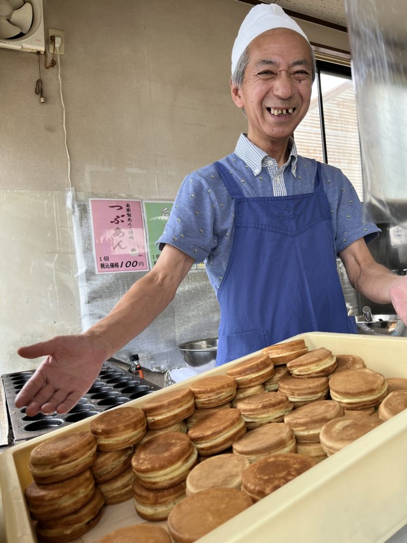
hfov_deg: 53.1
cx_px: 204
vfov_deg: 67.3
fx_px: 408
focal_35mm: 26
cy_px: 272
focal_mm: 5.1
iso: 40
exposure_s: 1/241
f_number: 1.6
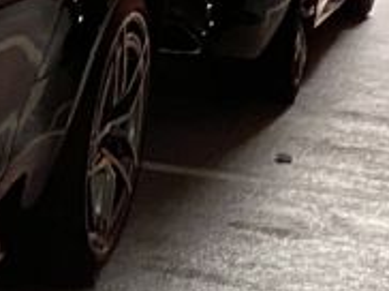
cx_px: -735
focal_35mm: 183
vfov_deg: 8.1
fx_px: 2054
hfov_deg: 9.0
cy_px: 233
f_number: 1.8
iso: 640
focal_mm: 4.25
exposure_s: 1/25
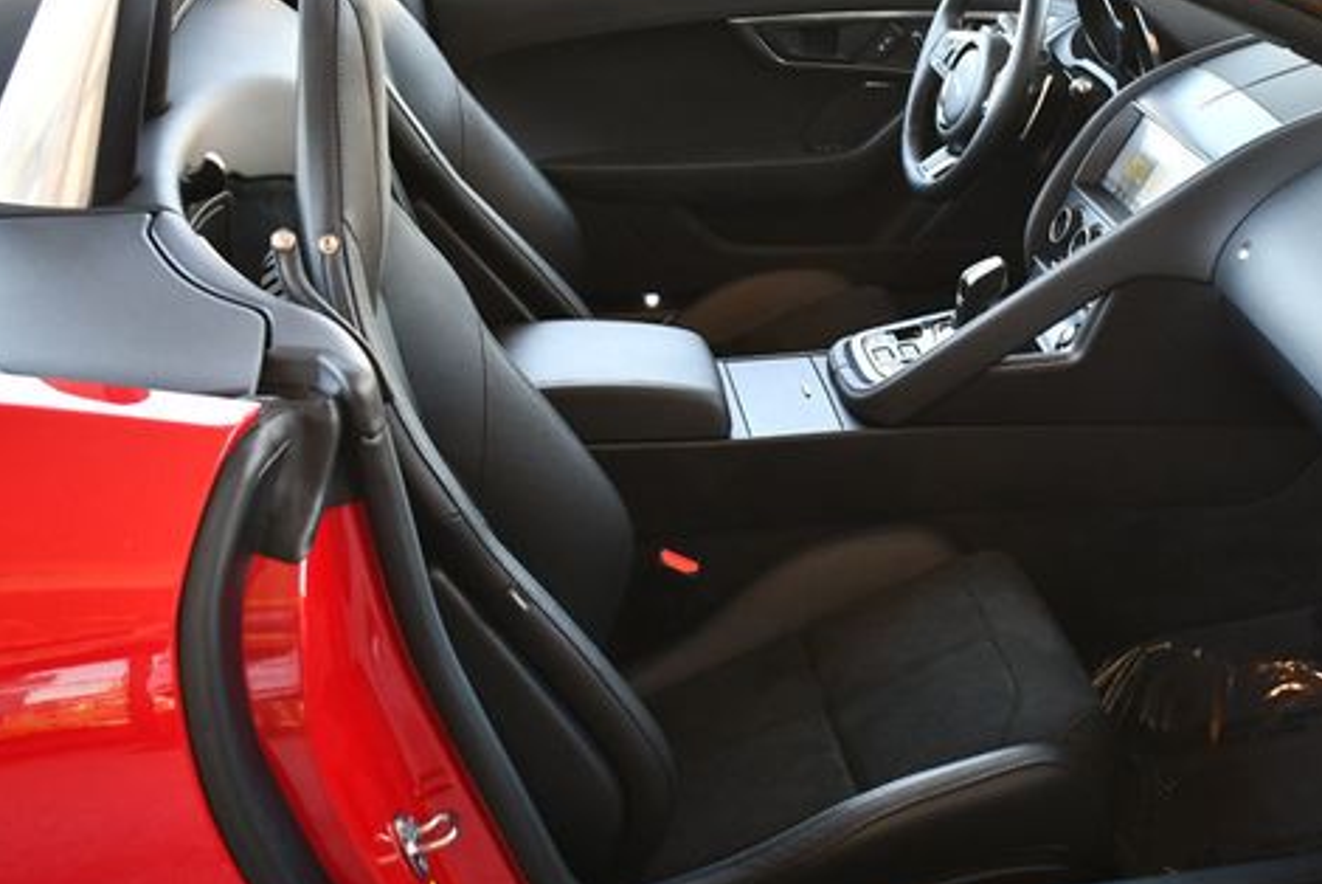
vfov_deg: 27.5
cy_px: 389
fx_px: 1800
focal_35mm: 49
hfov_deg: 40.0
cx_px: 844
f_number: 3.5
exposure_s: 1/200
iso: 800
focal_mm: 18
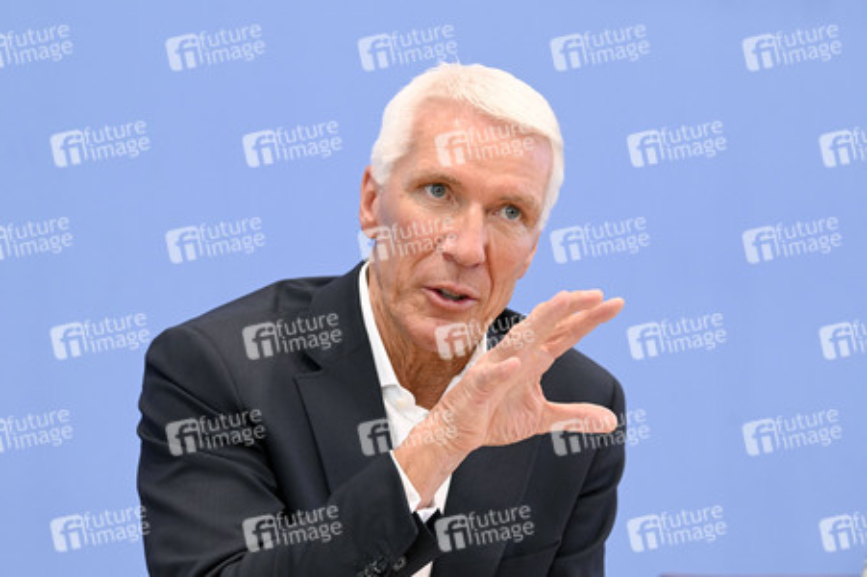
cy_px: 288
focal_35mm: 122
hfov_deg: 16.8
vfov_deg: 11.2
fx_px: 2936
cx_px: 434
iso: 3200
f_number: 5
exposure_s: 1/500
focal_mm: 122
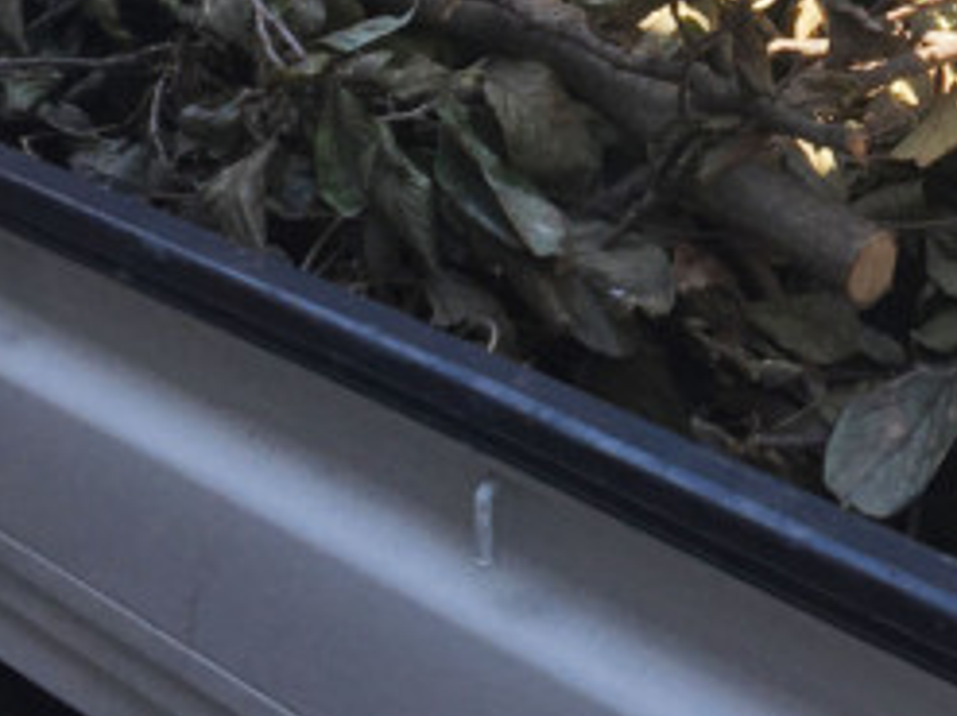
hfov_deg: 20.4
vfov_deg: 15.1
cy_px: -170
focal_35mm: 94
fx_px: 2597
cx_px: 864
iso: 25
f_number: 2.2
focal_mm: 4.15
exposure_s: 1/646
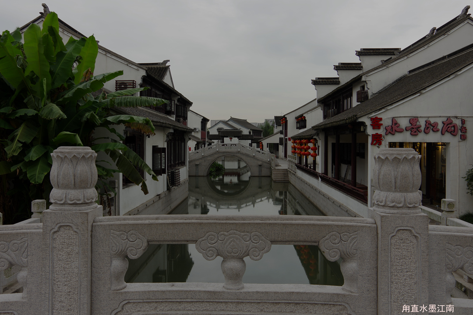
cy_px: 148
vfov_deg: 43.5
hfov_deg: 62.0
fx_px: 394
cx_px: 235
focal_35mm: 30
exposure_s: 1/2.5
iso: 100
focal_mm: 18
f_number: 11
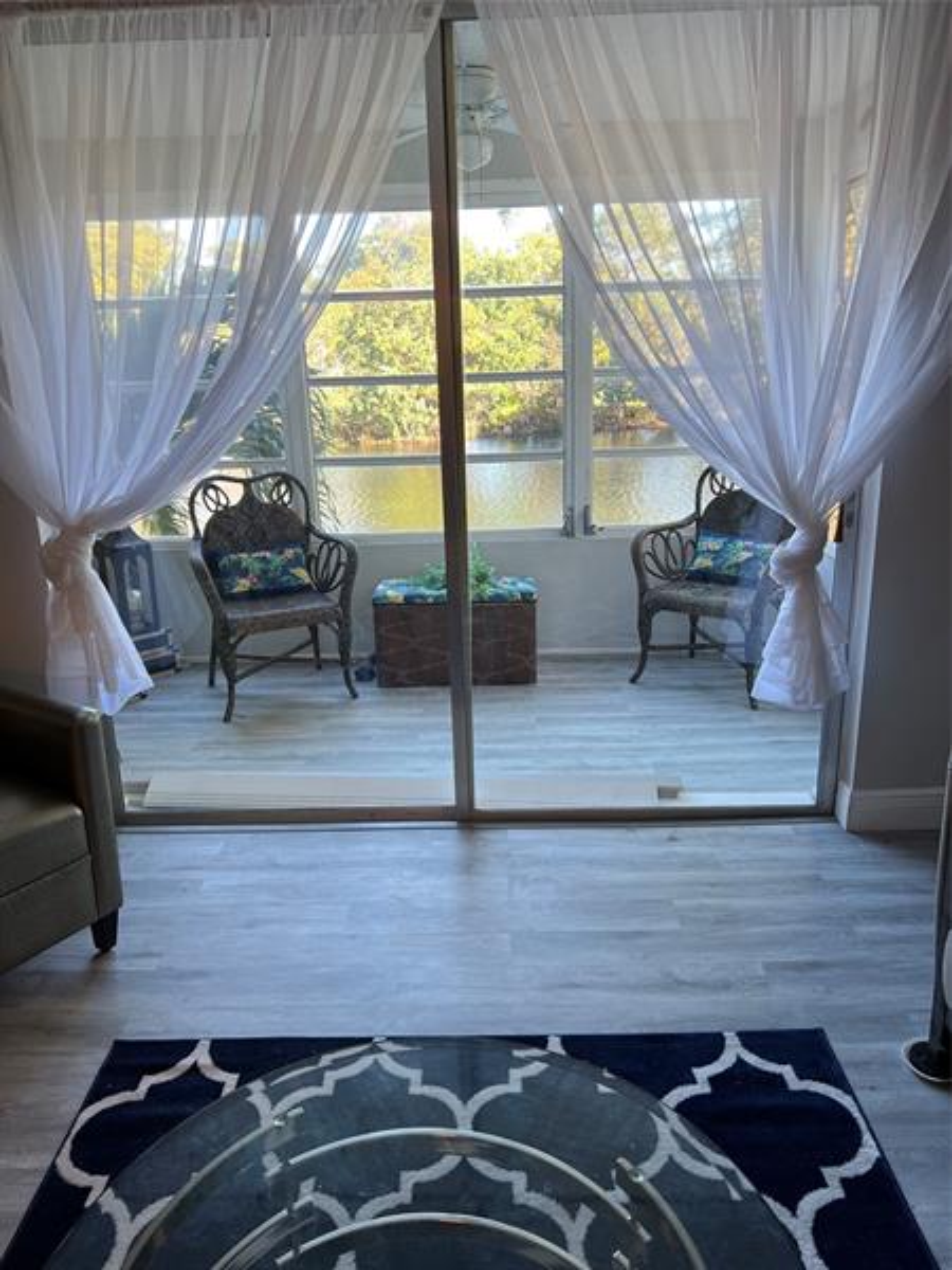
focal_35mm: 26
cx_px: 476
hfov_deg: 53.1
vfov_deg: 67.3
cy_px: 635
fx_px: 953
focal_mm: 5.7
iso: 50
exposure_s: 1/120
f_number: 1.5
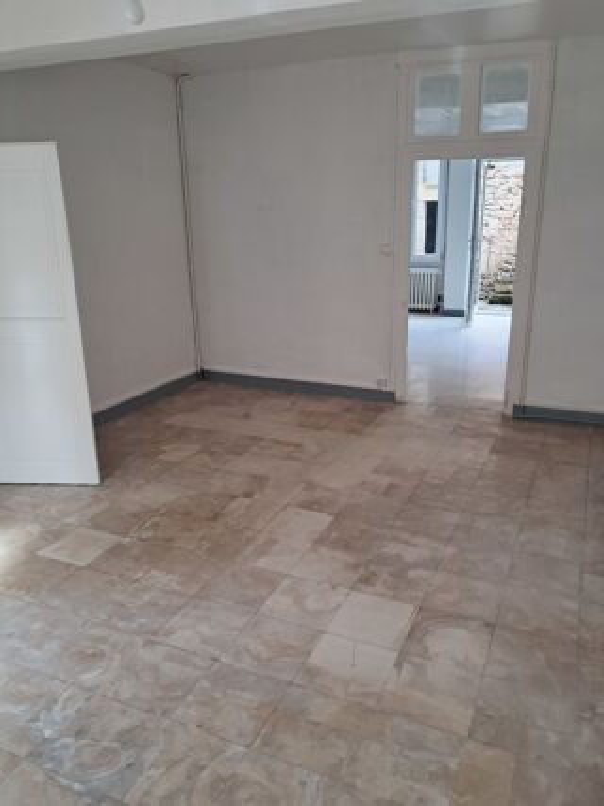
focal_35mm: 27
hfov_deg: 51.3
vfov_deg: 65.3
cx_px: 302
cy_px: 403
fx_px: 628
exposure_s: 1/33
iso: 160
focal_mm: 4
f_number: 1.8
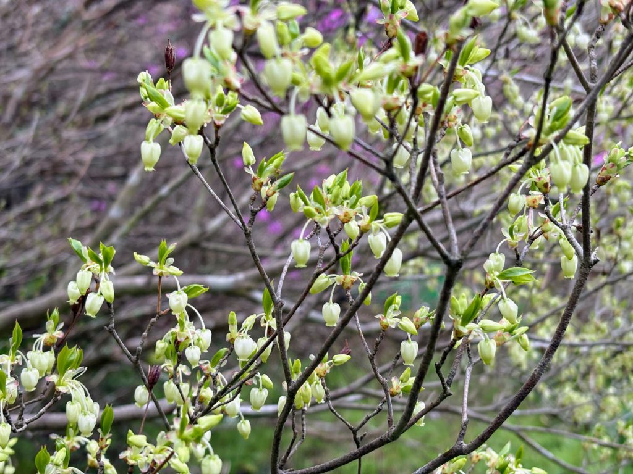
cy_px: 237
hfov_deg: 36.8
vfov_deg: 28.0
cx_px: 316
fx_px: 951
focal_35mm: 52
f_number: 1.6
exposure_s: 1/388
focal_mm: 5.96
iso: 32
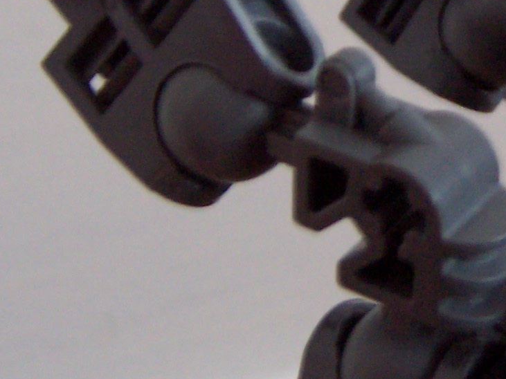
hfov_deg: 18.2
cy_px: -10
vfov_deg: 14.0
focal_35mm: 104
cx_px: 554
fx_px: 1520
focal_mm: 5.5
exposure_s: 1/15
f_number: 2.8
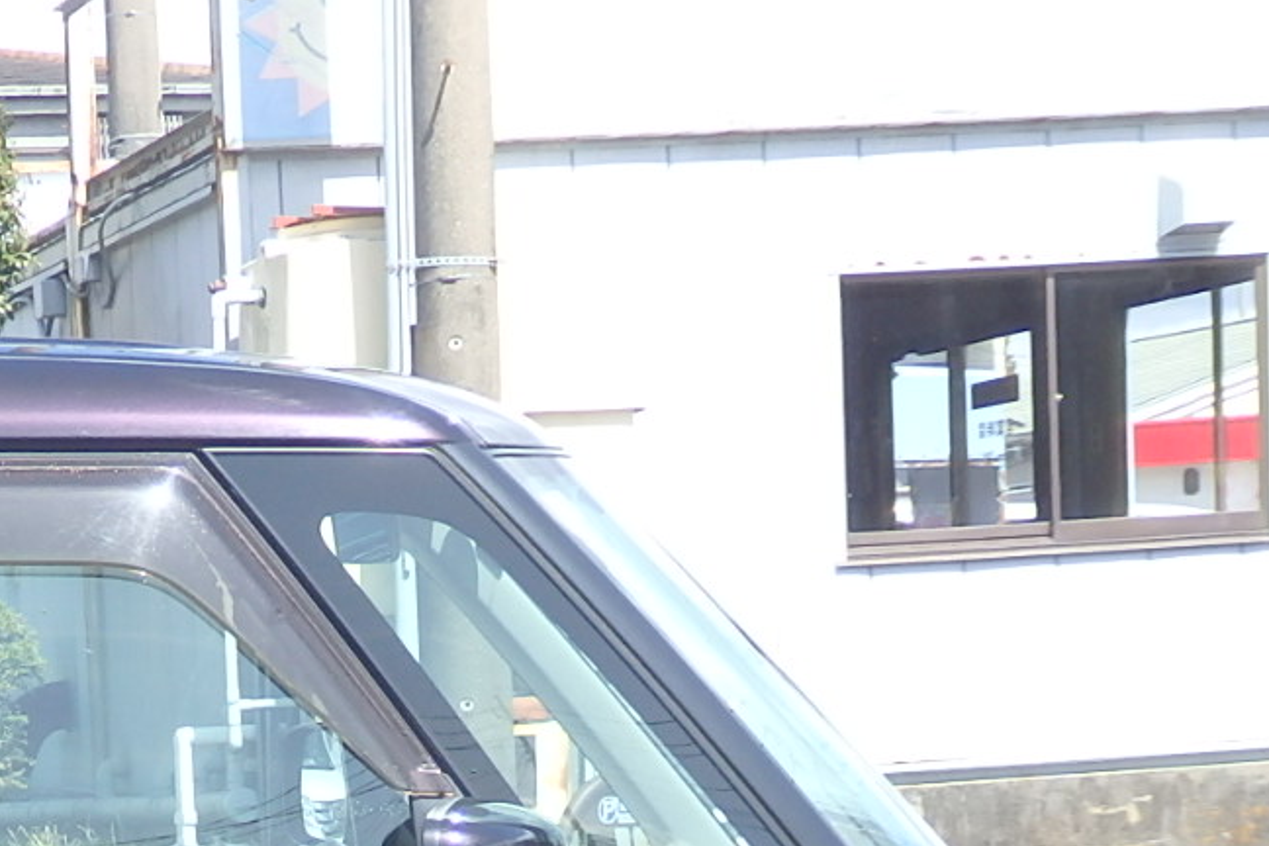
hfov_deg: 17.3
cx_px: -129
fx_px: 4018
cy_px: 1144
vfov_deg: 11.7
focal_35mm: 114
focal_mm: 6.6
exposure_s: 1/640
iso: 125
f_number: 10.1
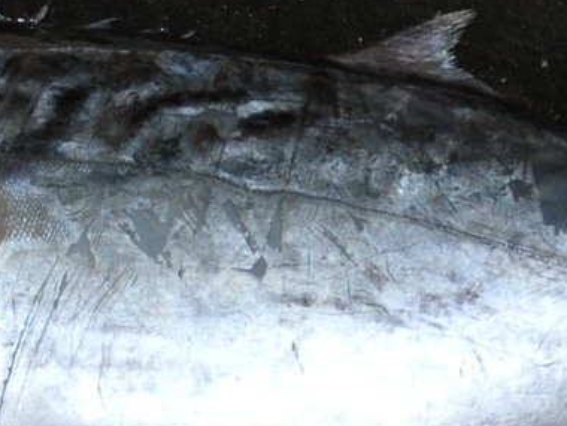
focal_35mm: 375
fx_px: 6147
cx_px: 191
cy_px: 303
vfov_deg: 4.0
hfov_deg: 5.3
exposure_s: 1/200
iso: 640
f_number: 5.6
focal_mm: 55
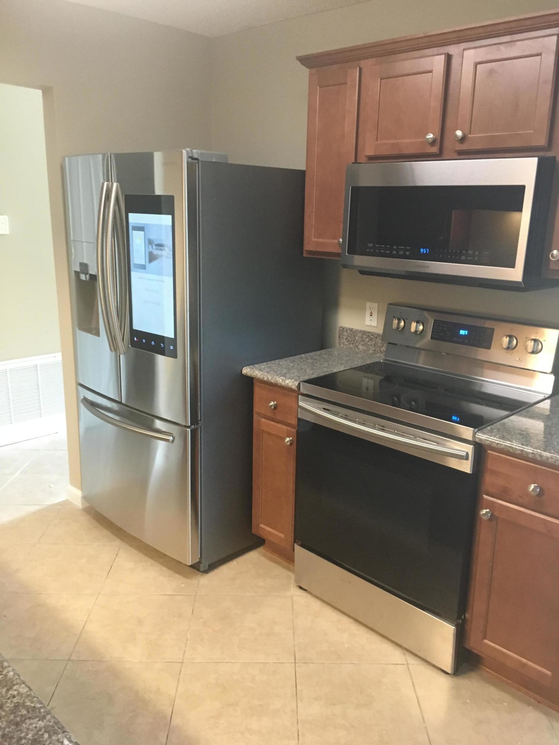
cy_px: 372
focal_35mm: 29
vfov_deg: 61.7
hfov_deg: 48.2
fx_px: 624
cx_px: 280
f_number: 2.2
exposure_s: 1/20
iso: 200
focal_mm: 4.15
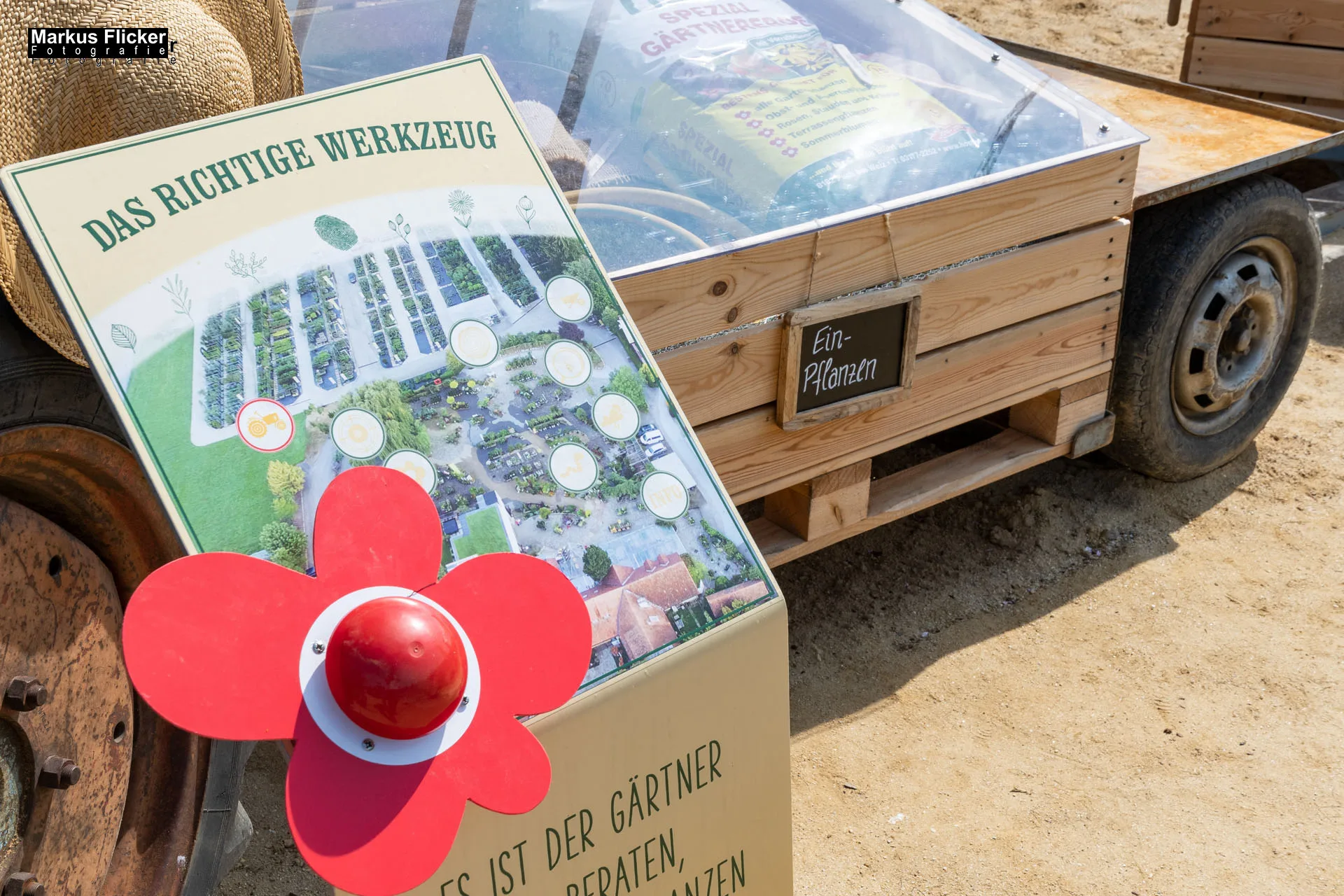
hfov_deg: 41.1
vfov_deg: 28.1
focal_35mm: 48
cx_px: 672
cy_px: 448
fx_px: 1792
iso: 200
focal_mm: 32
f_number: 10
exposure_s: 1/320
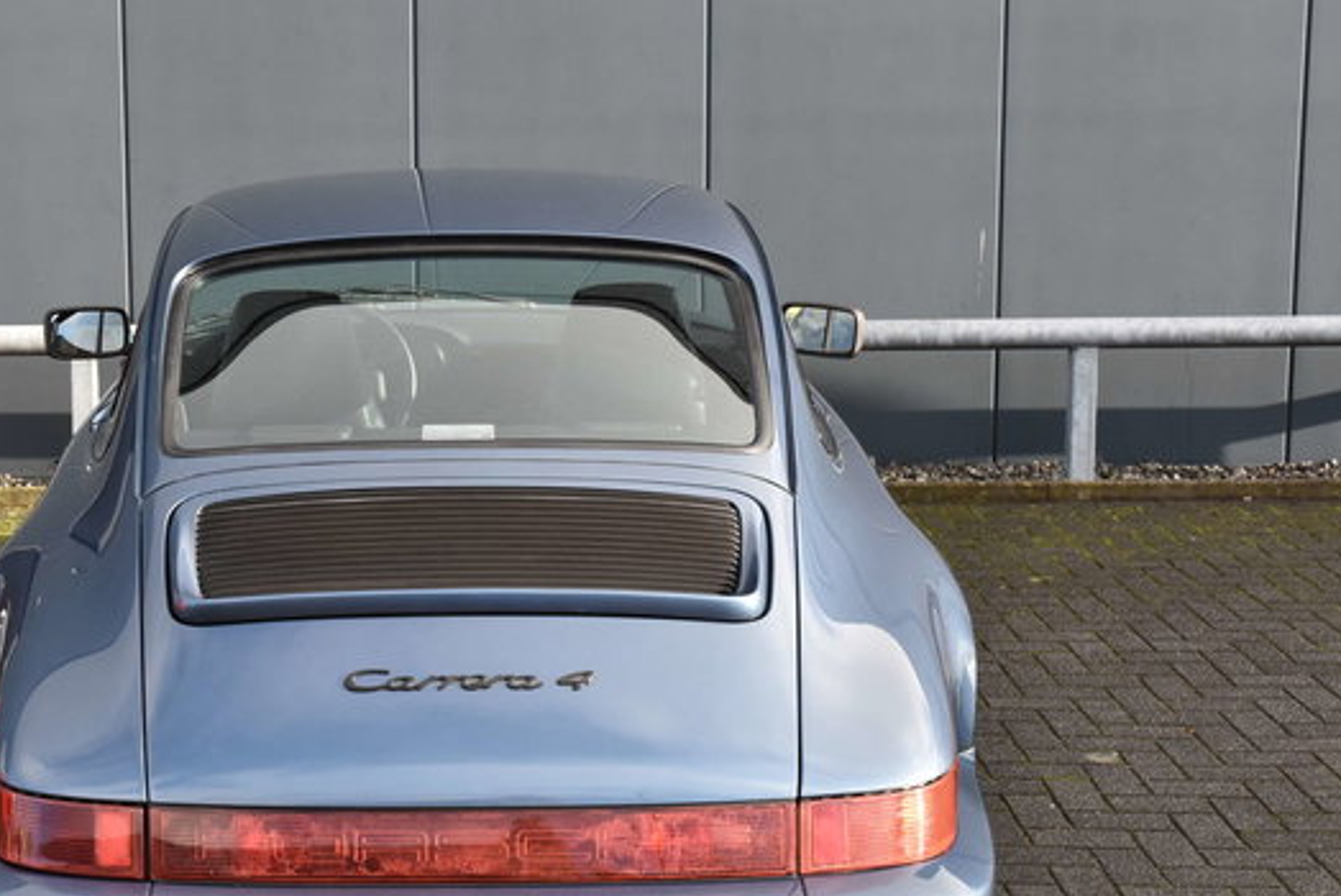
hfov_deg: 31.1
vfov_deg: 21.3
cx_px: 376
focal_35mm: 64
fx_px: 2375
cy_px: 508
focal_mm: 29
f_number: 8
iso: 800
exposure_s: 1/500
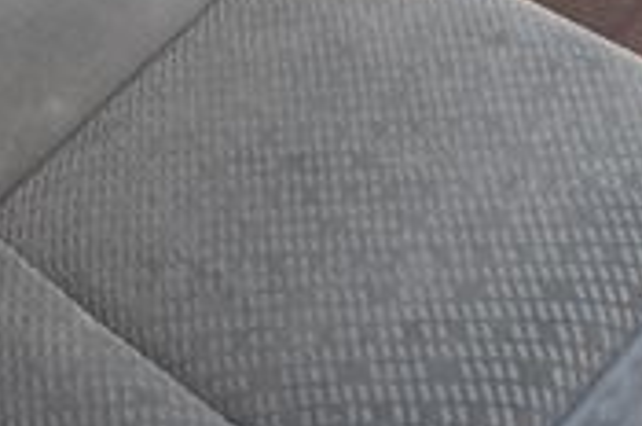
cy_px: -272
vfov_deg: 12.8
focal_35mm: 99
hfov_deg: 20.4
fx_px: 1762
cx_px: 517
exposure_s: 1/125
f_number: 3.5
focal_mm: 18
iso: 640
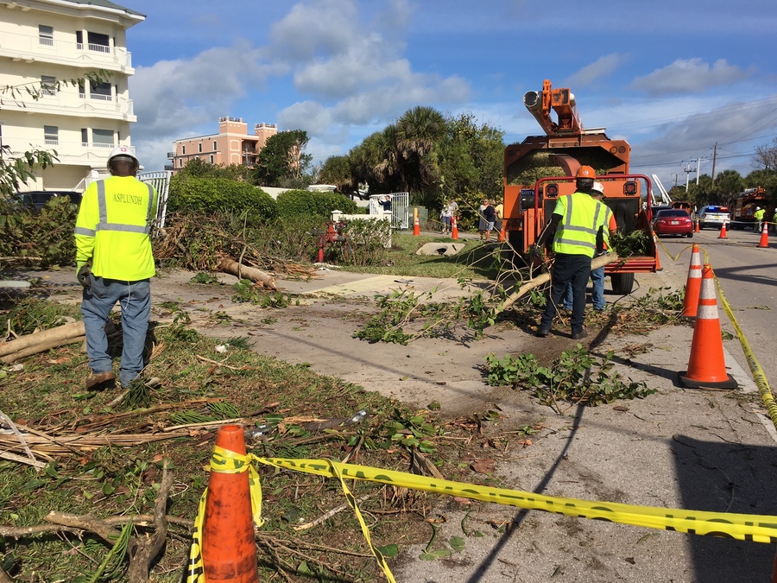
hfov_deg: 61.7
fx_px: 651
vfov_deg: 48.2
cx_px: 388
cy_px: 292
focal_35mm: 29
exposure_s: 1/2481
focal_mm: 4.15
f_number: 2.2
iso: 25
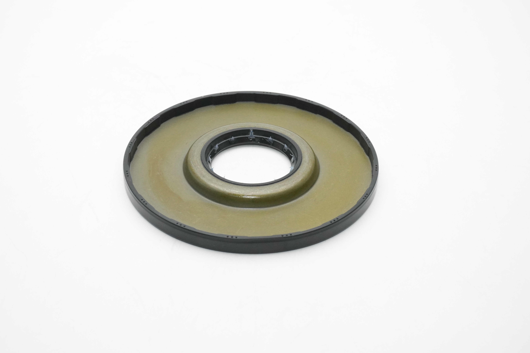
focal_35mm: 51
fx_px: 751
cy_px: 176
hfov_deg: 38.9
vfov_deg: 26.5
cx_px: 265
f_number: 11
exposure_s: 1/160
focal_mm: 34
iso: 2500
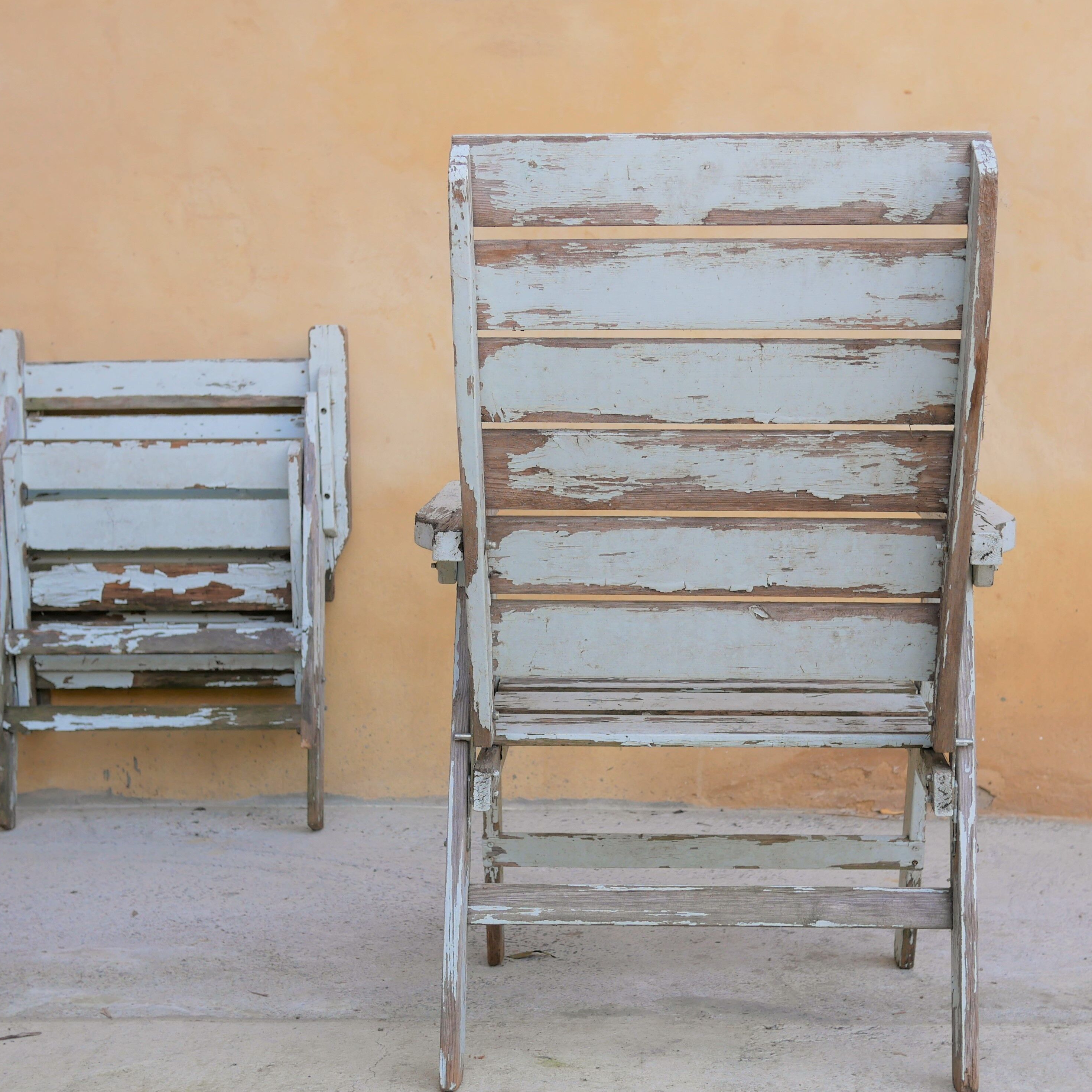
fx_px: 1927
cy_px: 559
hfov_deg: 31.6
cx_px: 581
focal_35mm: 54
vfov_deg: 31.6
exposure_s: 1/320
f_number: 3.2
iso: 200
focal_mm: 20
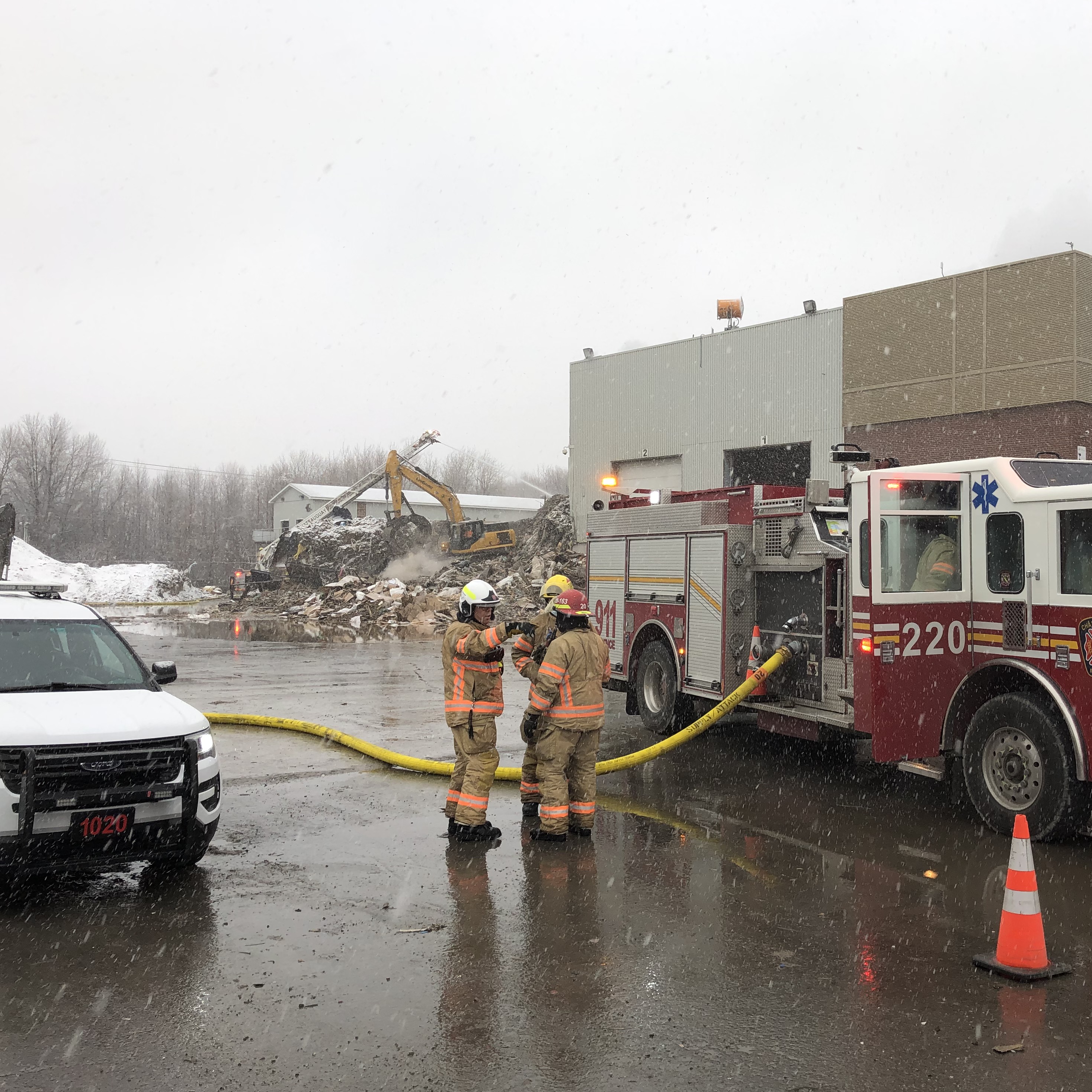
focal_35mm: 34
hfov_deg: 48.0
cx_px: 690
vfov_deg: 48.5
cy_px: 543
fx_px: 1213
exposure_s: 1/167
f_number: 1.8
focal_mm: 3.99
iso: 20
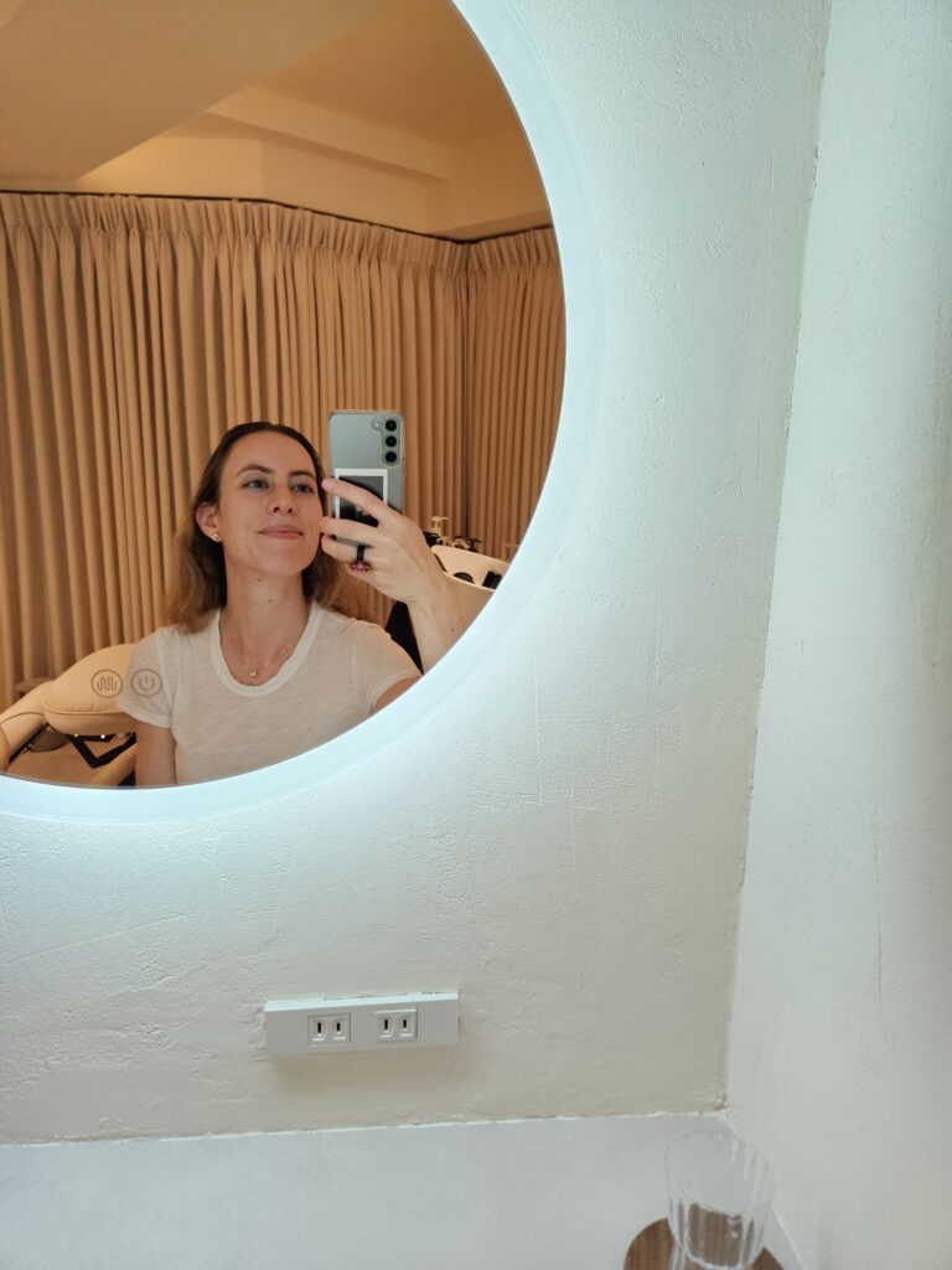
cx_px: 476
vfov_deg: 73.9
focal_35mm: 23
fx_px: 843
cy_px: 635
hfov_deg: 58.9
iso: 640
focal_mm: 5.4
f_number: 1.8
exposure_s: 1/50
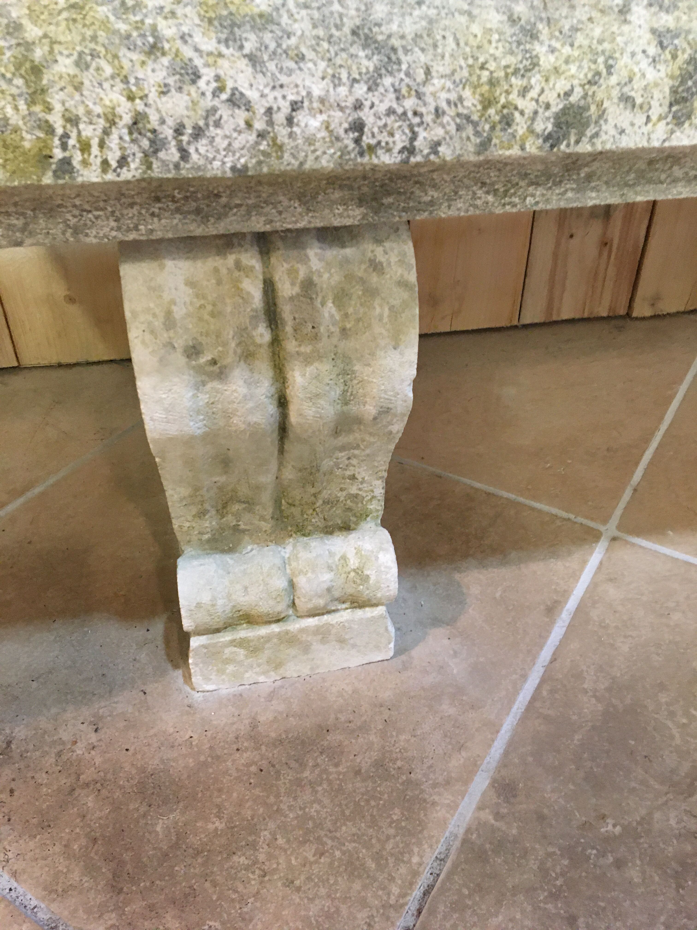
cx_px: 348
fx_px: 779
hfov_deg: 48.2
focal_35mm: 29
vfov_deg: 61.7
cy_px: 465
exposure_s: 1/25
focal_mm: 4.15
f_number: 2.2
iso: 200
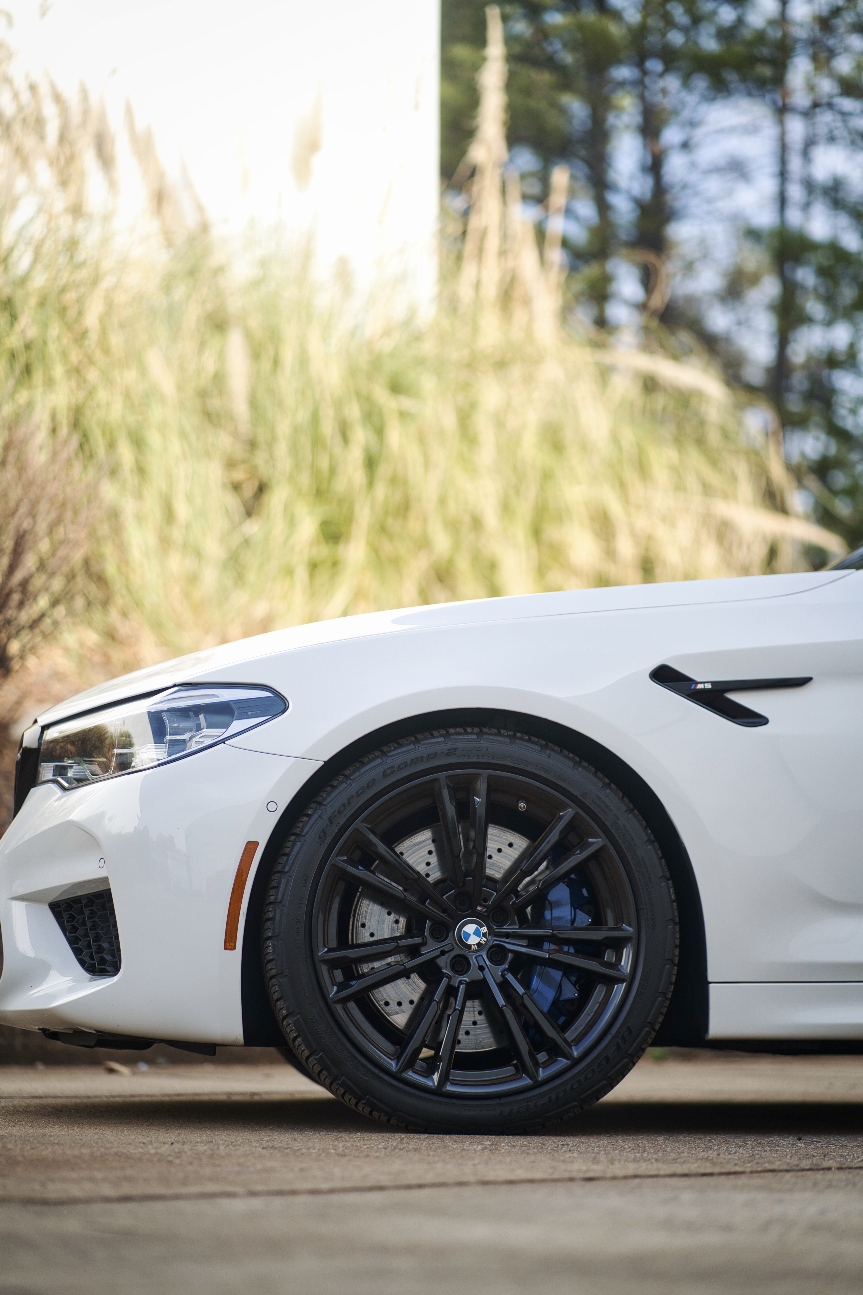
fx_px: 3056
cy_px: 648
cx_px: 432
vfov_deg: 23.9
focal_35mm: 85
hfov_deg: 16.1
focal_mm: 85
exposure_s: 1/1250
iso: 100
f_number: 1.8
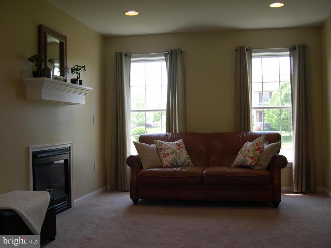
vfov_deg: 37.7
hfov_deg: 49.0
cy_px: 124
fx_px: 363
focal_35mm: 38
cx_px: 166
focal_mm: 8
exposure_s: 1/86.7
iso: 100
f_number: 2.8
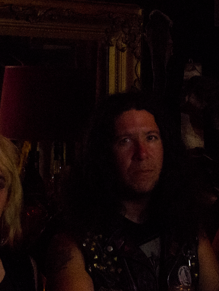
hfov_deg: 11.1
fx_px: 1124
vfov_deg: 14.7
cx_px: 58
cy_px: 228
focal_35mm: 133
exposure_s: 1/125
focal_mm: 35
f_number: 5.6
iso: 6400
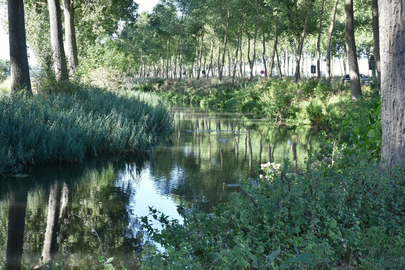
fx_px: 709
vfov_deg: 21.6
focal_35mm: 63
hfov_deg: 31.9
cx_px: 202
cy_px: 135
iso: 800
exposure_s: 1/320
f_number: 8
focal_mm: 42
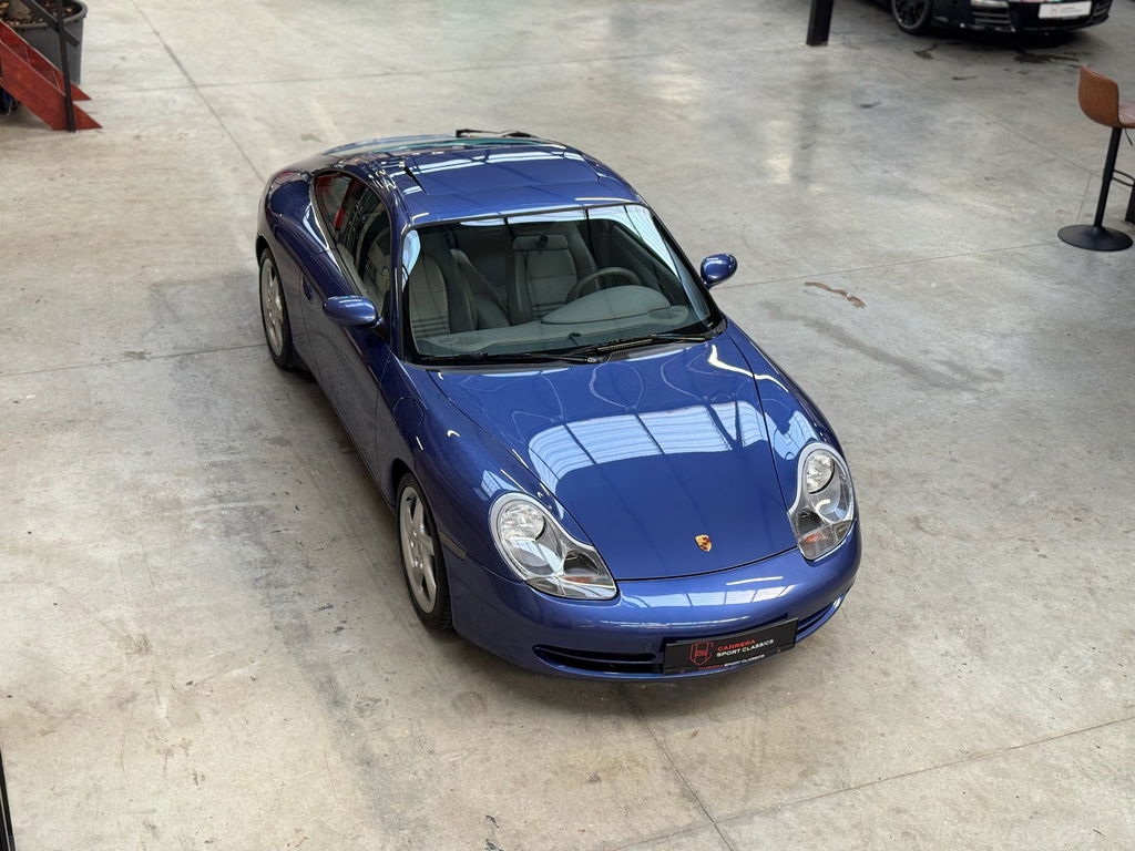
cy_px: 426
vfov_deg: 30.3
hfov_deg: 39.7
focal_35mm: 48
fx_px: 1574
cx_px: 568
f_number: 1.78
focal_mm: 6.76
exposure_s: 1/100
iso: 80
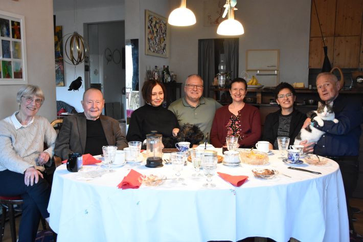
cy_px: 121
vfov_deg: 40.0
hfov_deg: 57.2
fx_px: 333
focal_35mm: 33
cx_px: 182
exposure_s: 1/60
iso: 3200
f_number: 3.8
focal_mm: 22
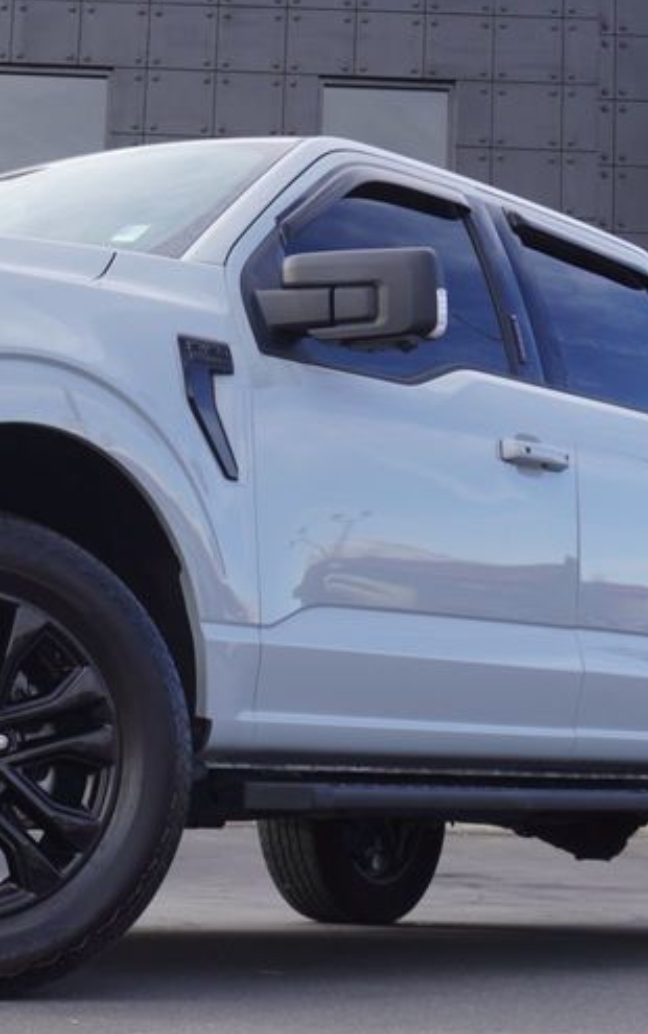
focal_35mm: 79
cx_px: 84
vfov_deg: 26.0
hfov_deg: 16.3
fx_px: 2231
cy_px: 370
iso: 100
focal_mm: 25
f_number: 6.3
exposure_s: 1/125
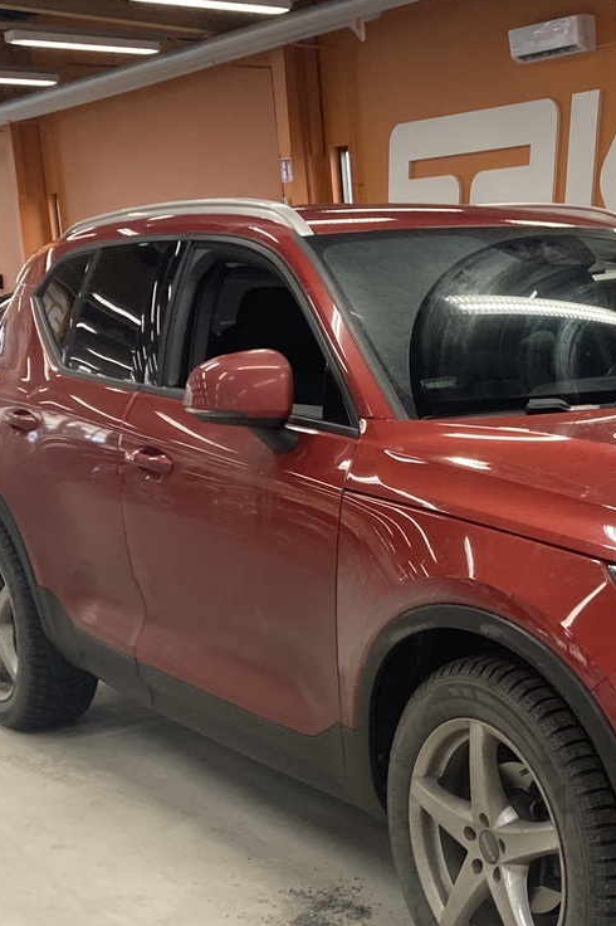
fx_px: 1464
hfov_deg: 23.0
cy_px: 590
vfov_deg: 34.8
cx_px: 590
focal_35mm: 57
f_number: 1.8
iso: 250
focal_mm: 3.99
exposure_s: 1/50
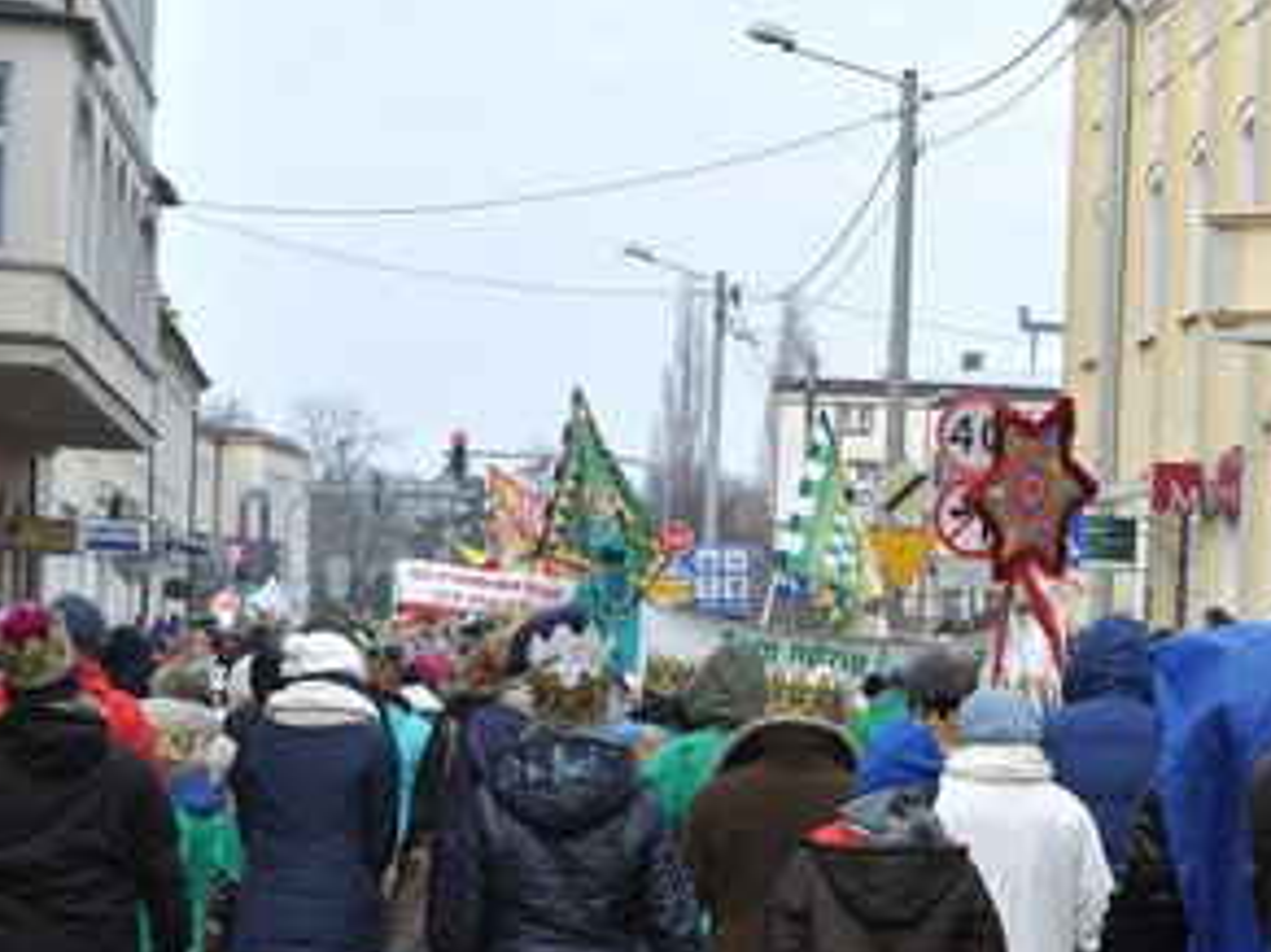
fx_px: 3780
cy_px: 620
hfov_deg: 18.7
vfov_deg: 14.3
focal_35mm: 103
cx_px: 1205
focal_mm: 32
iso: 1000
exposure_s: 1/400
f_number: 10
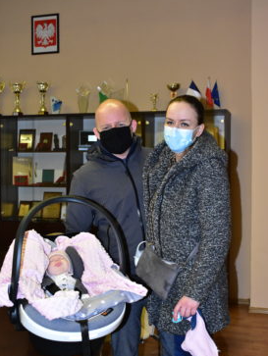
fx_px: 515
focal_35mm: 50
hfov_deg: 29.2
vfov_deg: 38.1
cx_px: 134
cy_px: 192
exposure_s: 1/200
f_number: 6.3
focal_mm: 30
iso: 2500
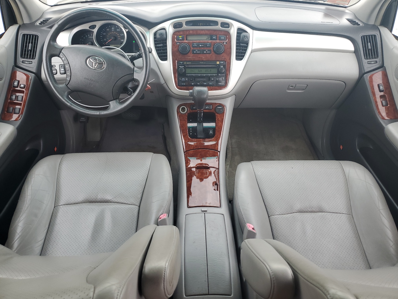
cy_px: 150
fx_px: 299
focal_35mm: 26
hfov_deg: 67.3
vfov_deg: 53.1
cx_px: 199
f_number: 1.5
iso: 50
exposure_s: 1/130
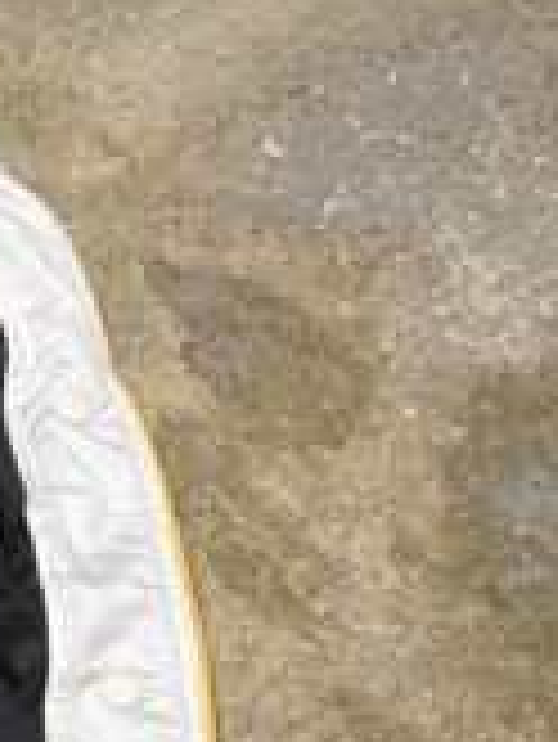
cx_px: -522
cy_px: 1488
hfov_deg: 10.8
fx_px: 2705
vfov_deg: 13.4
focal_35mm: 126
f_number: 1.5
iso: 400
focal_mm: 5.7
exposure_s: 1/60
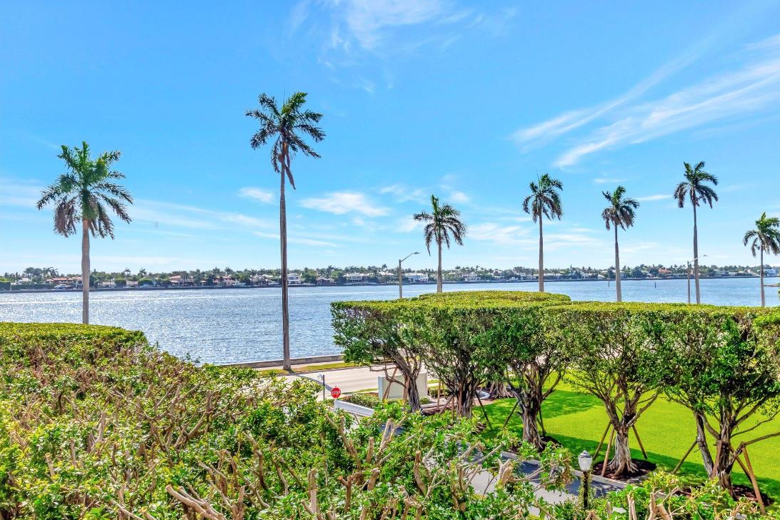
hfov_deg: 50.7
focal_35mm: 38
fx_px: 823
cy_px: 264
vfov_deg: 35.1
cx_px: 411
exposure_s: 1/3200
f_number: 8
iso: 640
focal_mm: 24
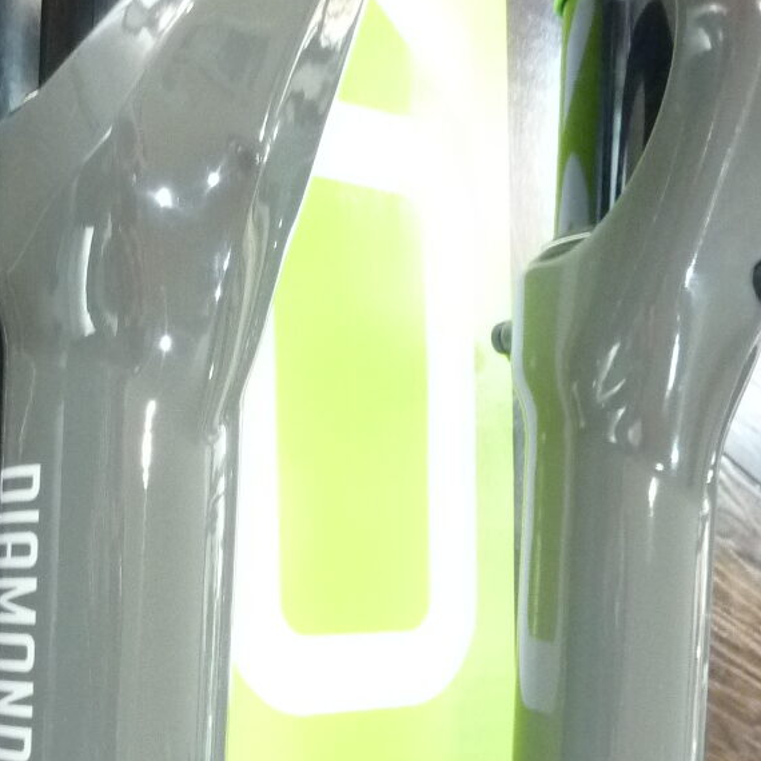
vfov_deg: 26.8
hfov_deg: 27.1
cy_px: 678
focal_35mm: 62
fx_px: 1542
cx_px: 132
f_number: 3.3
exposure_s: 1/15
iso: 400
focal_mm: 4.1
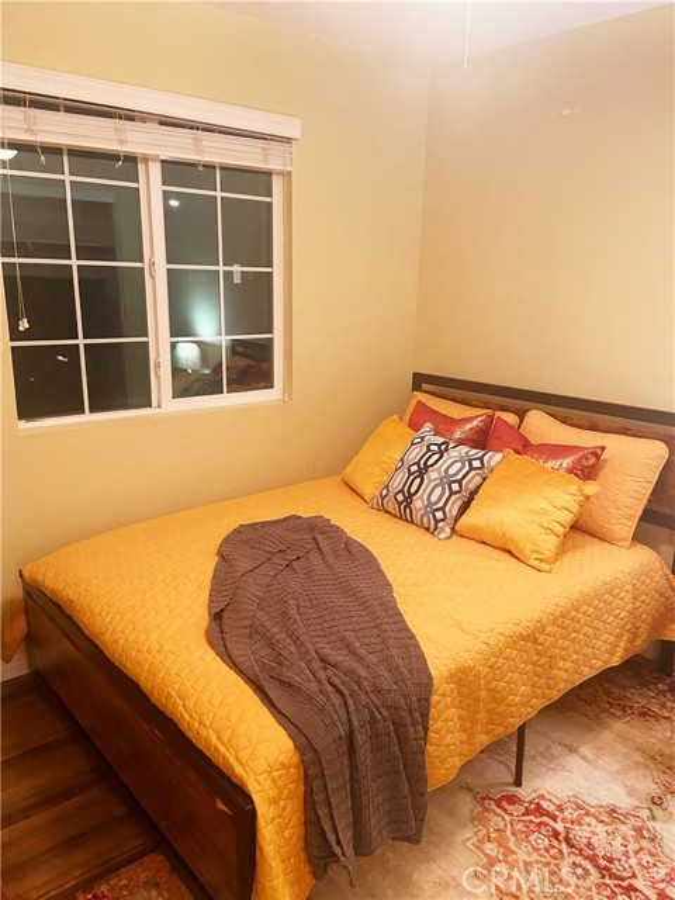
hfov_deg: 53.1
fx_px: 676
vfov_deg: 67.3
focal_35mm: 26
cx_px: 338
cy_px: 450
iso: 500
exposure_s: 1/40
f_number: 1.8
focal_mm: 4.25
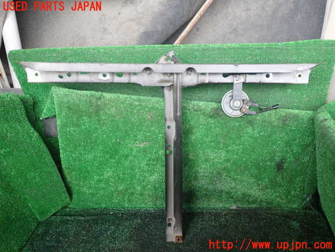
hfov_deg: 60.0
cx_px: 168
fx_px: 290
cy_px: 126
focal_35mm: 30
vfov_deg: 46.8
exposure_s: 1/30
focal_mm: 5.4
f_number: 2.3
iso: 200
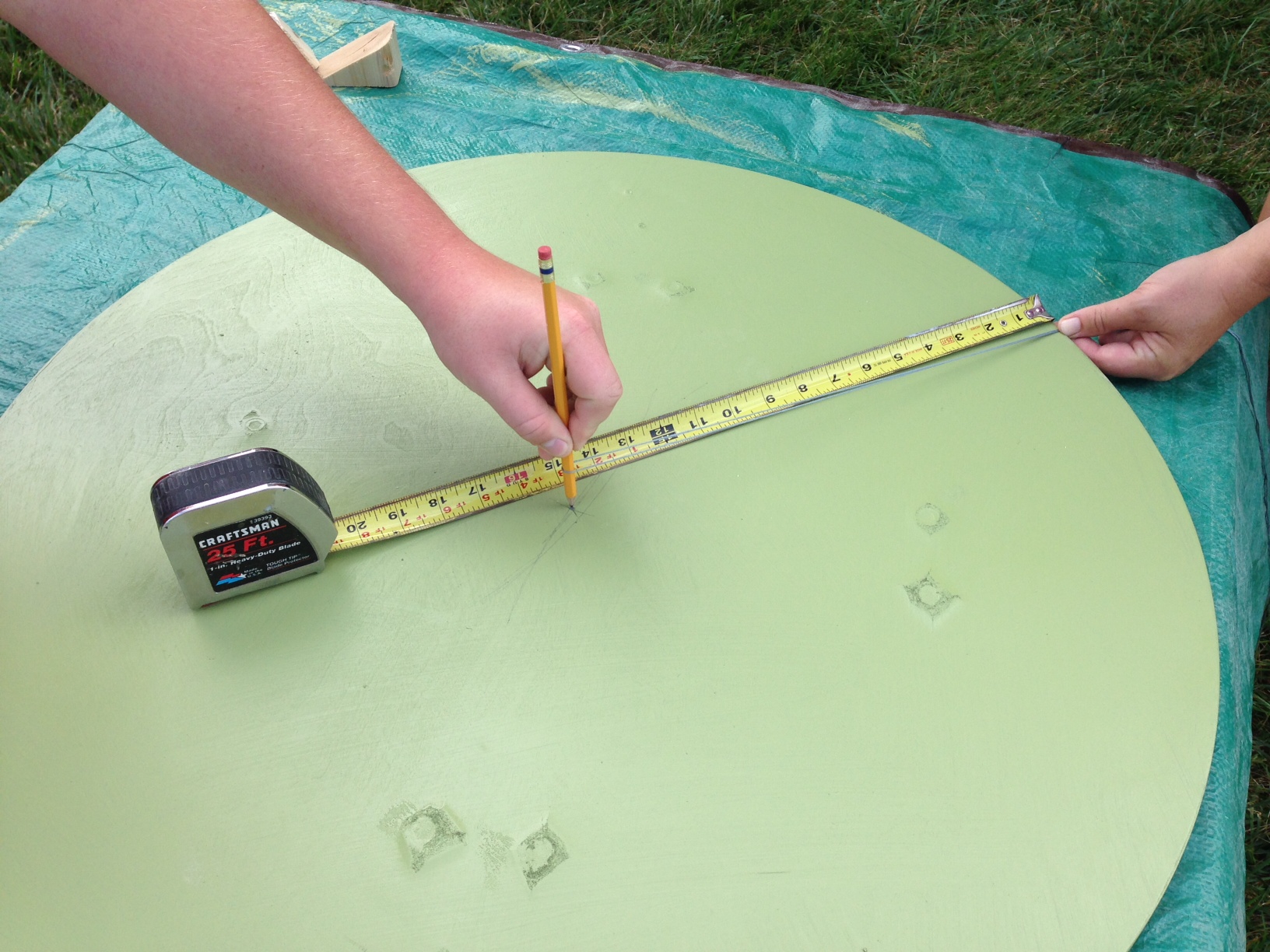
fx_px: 1211
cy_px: 476
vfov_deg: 42.9
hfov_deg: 55.4
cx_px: 635
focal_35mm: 33
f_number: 2.4
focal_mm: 4.12
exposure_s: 1/463
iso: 50
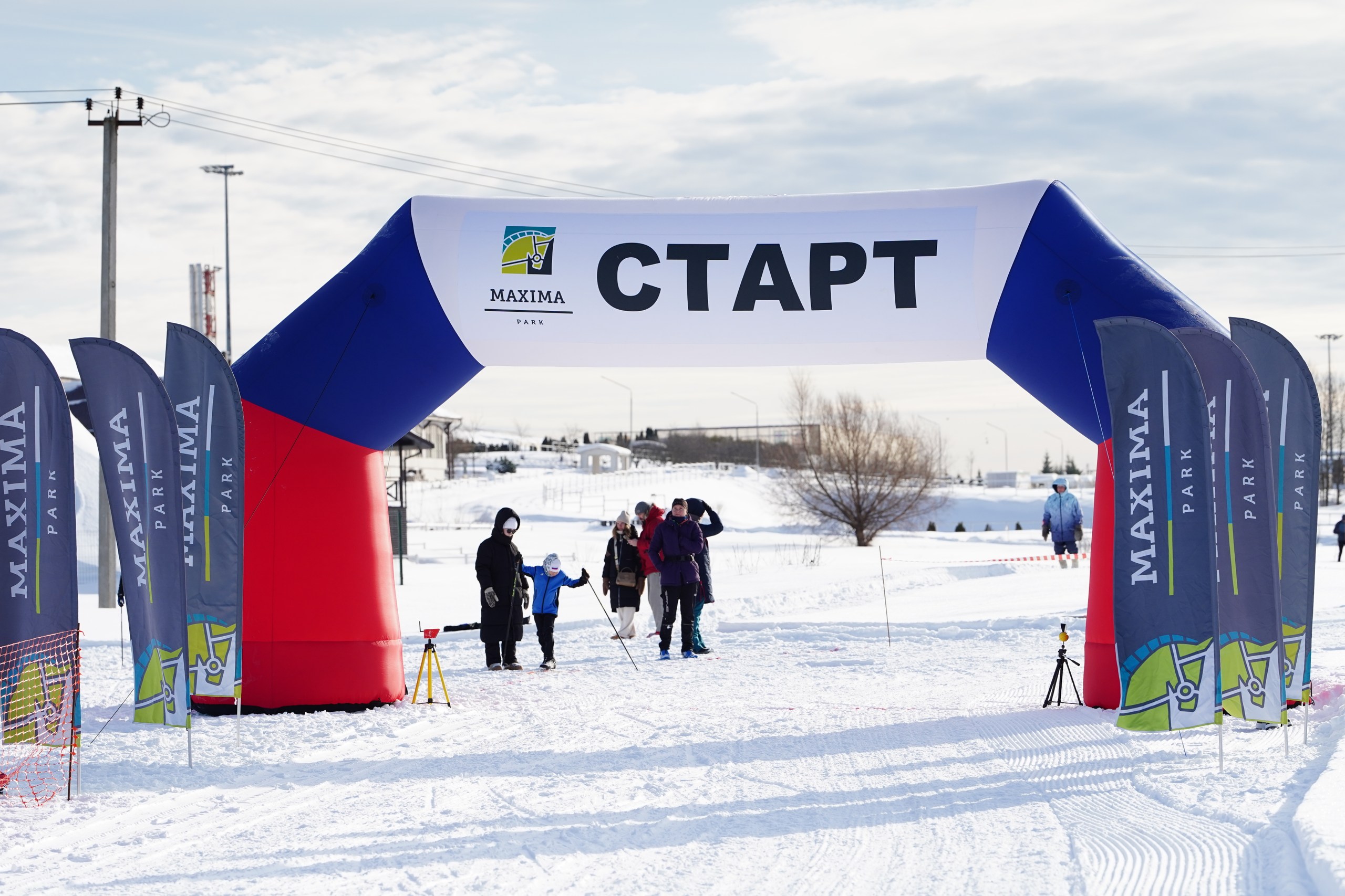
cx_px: 672
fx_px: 5044
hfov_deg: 15.2
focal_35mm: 135
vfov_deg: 10.2
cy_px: 448
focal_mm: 135
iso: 500
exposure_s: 1/2500
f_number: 5.6
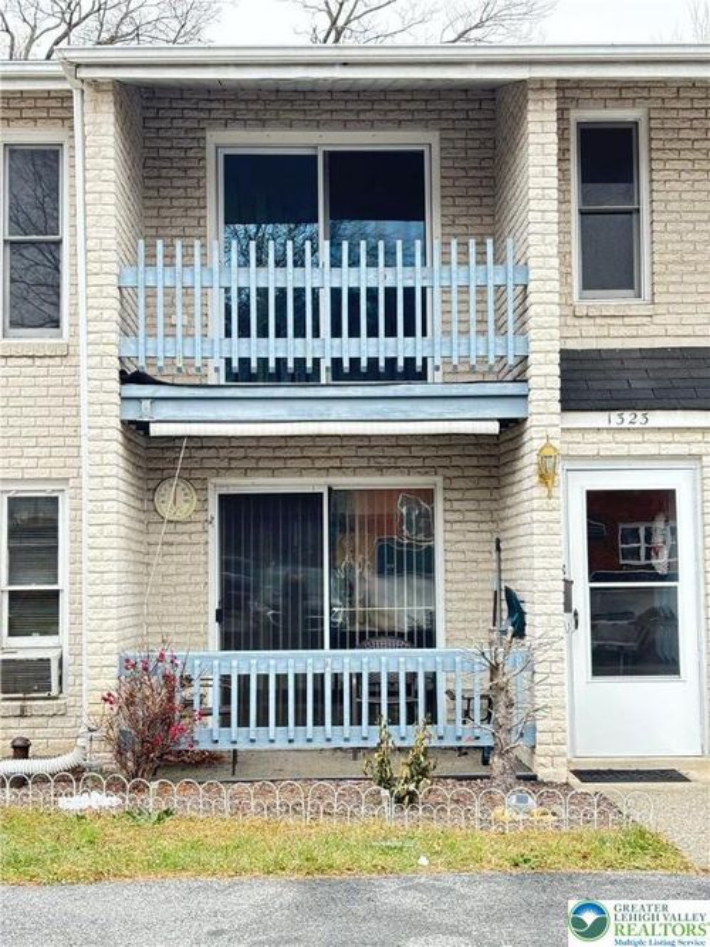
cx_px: 355
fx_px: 1423
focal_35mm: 52
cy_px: 474
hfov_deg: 28.0
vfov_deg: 36.8
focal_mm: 5.96
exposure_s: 1/78
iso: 50
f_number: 1.6
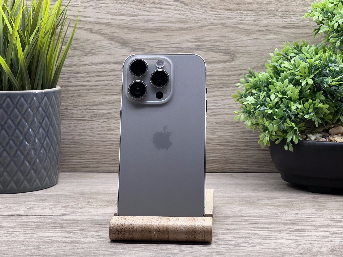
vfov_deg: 19.1
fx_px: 763
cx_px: 172
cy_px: 128
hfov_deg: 25.3
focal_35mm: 77
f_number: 2.8
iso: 80
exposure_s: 1/100
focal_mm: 9
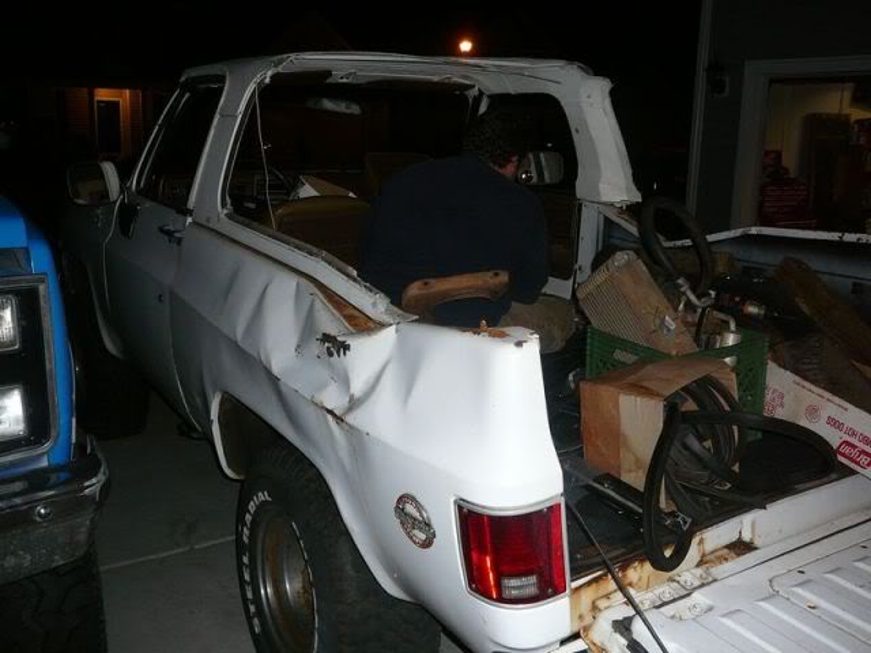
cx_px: 436
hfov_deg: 52.6
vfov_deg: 40.7
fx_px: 881
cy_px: 326
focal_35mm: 35
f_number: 2.8
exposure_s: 1/30
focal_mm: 5.2
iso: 100
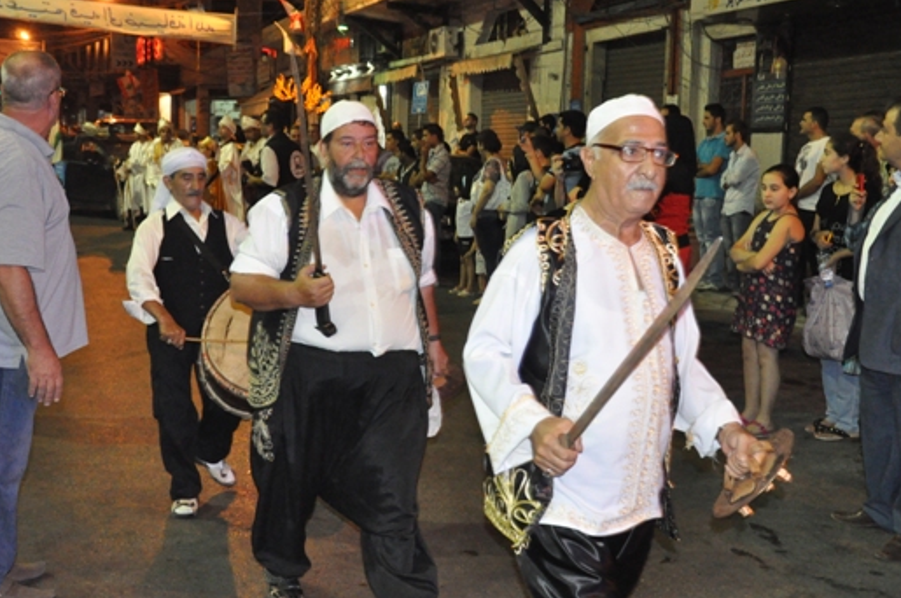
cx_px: 437
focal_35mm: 47
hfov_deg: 42.3
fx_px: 1165
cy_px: 274
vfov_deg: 28.8
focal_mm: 25
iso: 3200
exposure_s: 1/60
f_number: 5.6
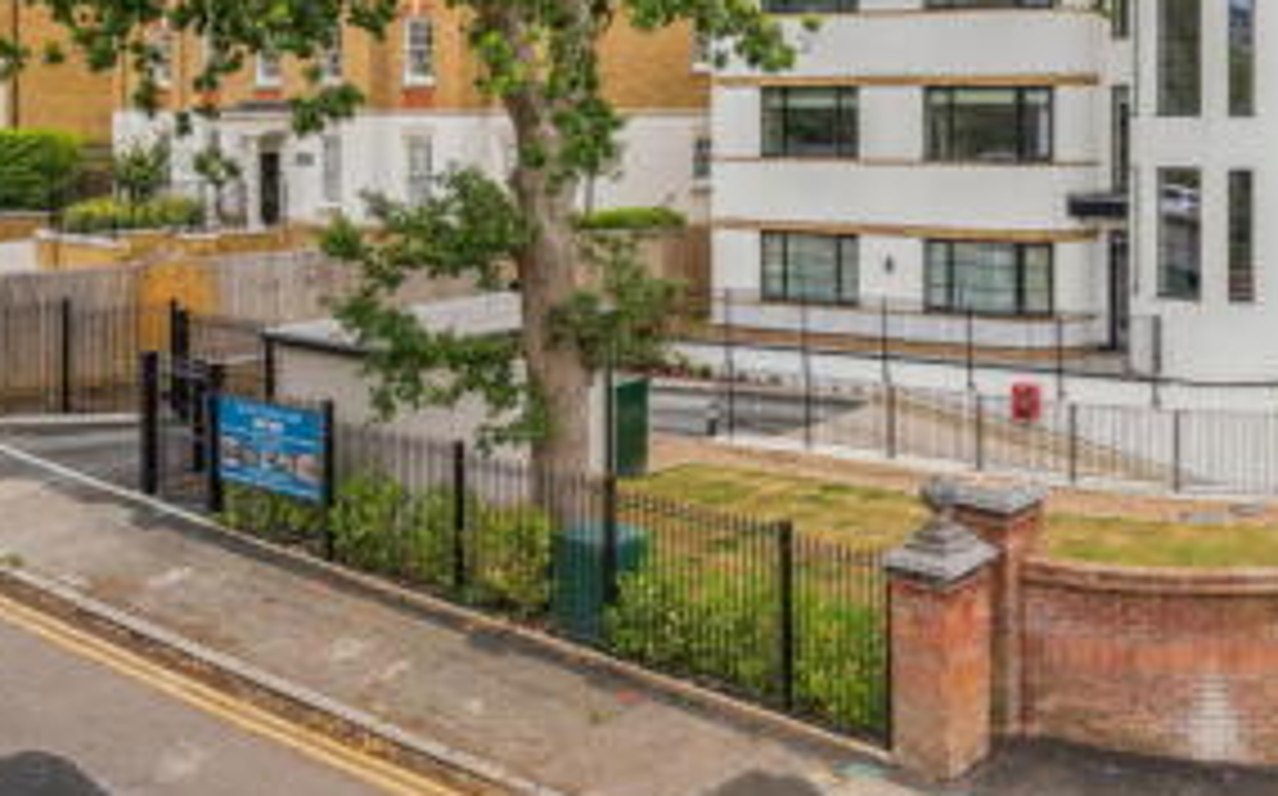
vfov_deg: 30.2
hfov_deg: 46.4
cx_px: 968
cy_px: 128
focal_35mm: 41
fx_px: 1427
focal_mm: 24
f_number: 5.6
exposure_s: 1/640
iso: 640
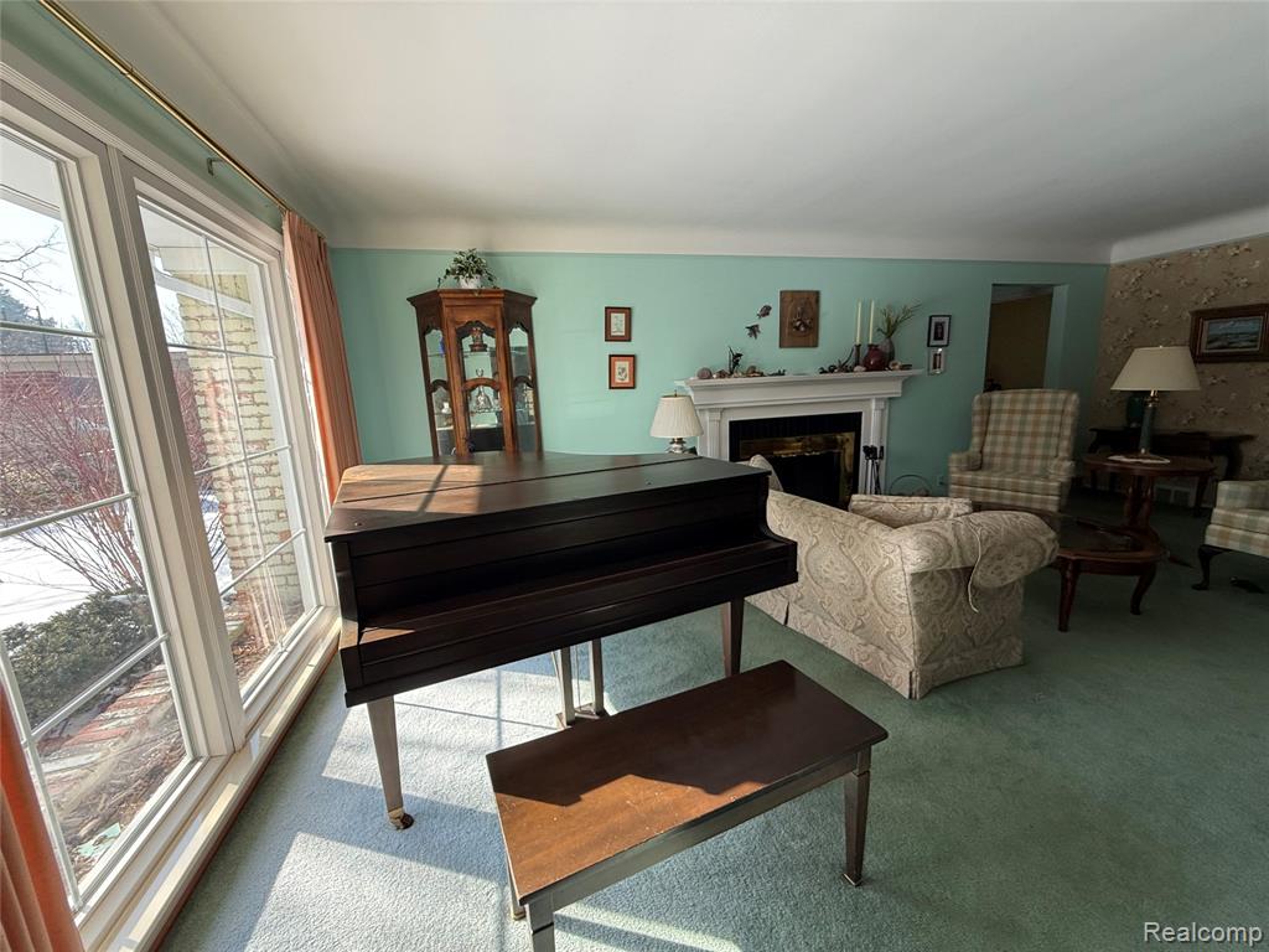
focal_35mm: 14
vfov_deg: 85.7
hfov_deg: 102.1
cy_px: 476
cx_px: 634
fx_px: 513
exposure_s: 1/136
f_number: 2.2
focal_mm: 2.22
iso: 50
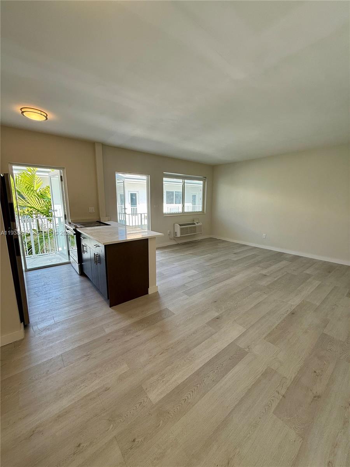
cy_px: 234
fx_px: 189
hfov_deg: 85.7
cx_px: 175
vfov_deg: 102.1
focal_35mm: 14
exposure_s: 1/144
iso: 64
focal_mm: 2.22
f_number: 2.2
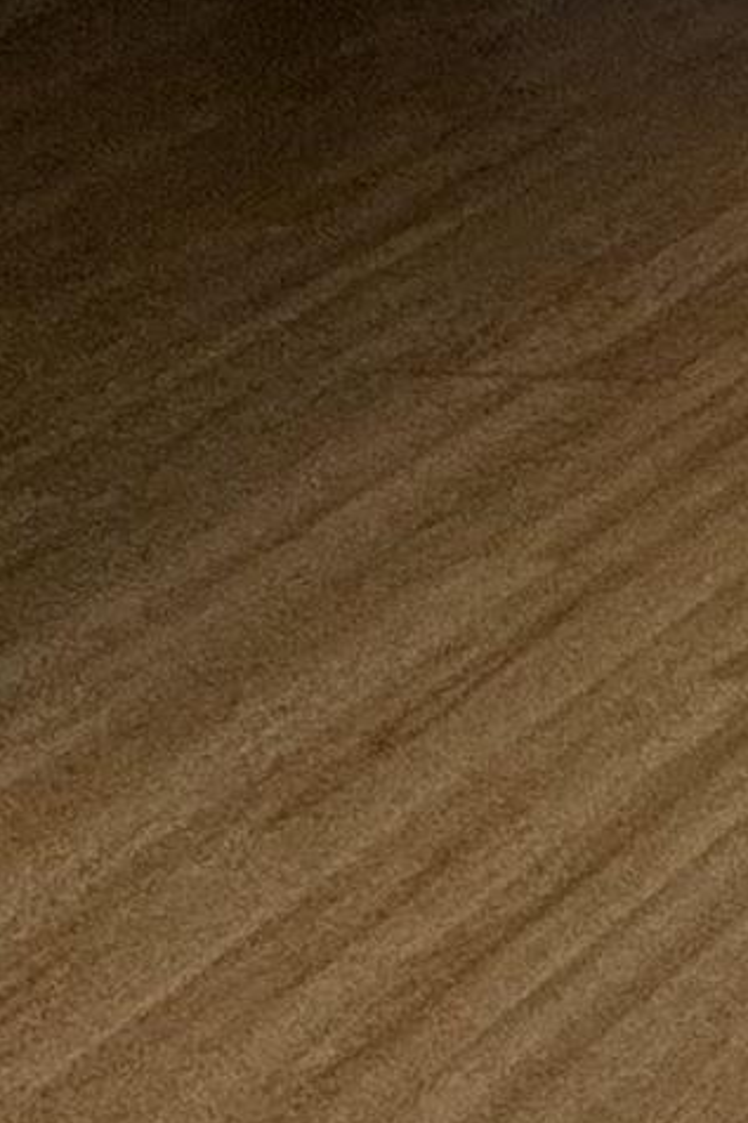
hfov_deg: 6.9
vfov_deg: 14.6
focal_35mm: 94
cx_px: 3471
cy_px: -1529
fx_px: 2932
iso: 100
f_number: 2.2
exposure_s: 1/120
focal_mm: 2.22
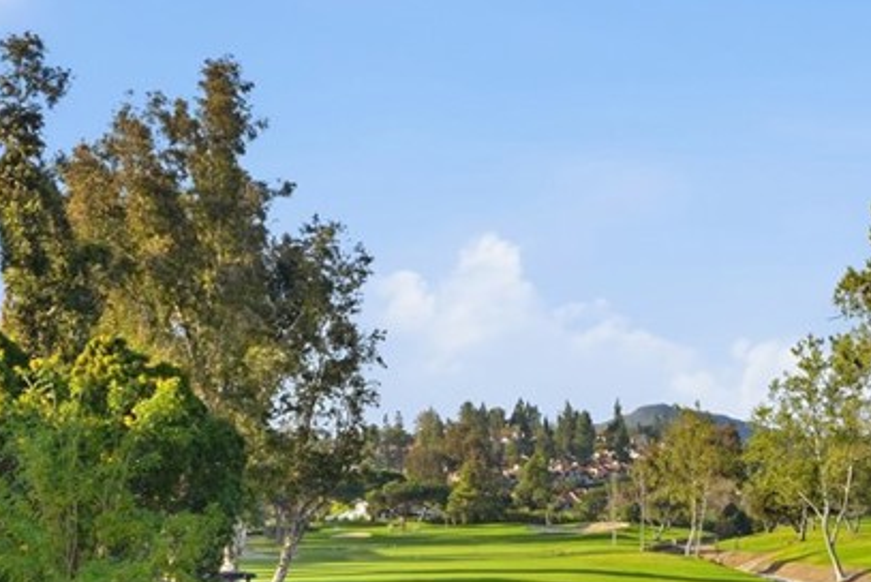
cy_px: 517
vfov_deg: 15.4
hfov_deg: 22.2
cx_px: 880
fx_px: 2131
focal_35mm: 88
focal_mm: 35
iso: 250
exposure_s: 1/1600
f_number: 9
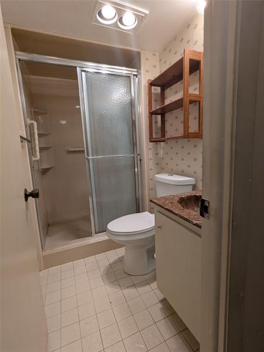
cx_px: 132
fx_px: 163
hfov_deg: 78.1
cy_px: 176
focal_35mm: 16
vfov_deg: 94.5
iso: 126
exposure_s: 1/60
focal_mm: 2.35
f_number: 2.2
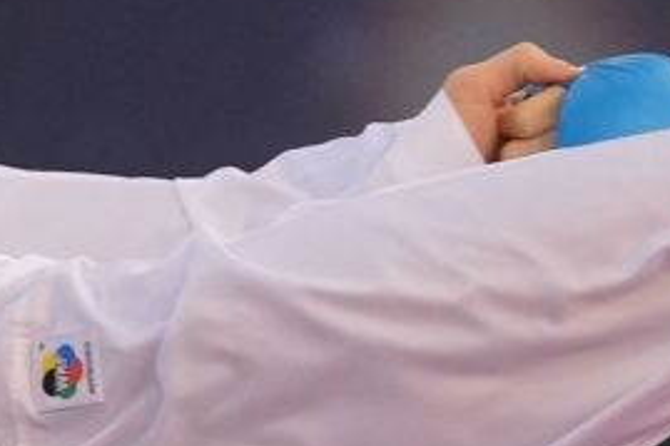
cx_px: 433
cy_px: 541
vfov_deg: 0.8
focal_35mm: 1712
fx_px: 31842
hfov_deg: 1.2
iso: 1600
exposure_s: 1/1000
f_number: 2.8
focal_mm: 171
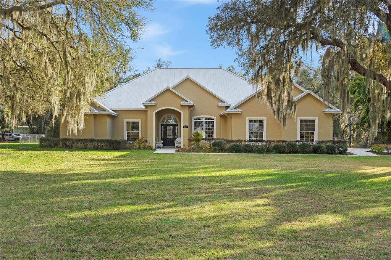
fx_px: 456
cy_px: 130
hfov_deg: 46.4
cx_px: 196
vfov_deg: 31.9
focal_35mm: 42
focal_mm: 28
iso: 100
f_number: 8
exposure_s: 1/15
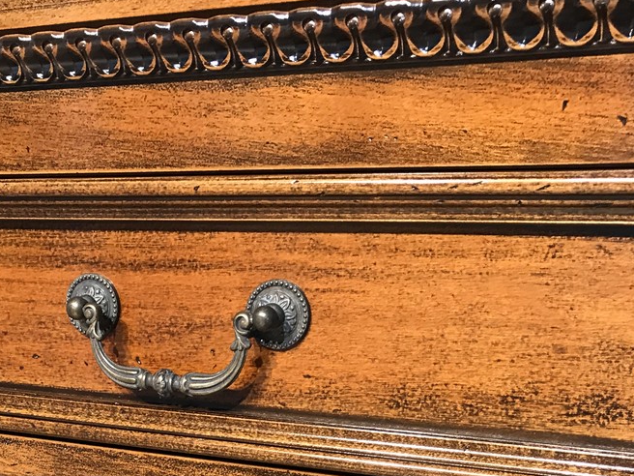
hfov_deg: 29.6
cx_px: 130
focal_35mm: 64
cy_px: 541
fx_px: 1172
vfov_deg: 21.6
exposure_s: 1/17
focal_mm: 3.99
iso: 40
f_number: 1.8
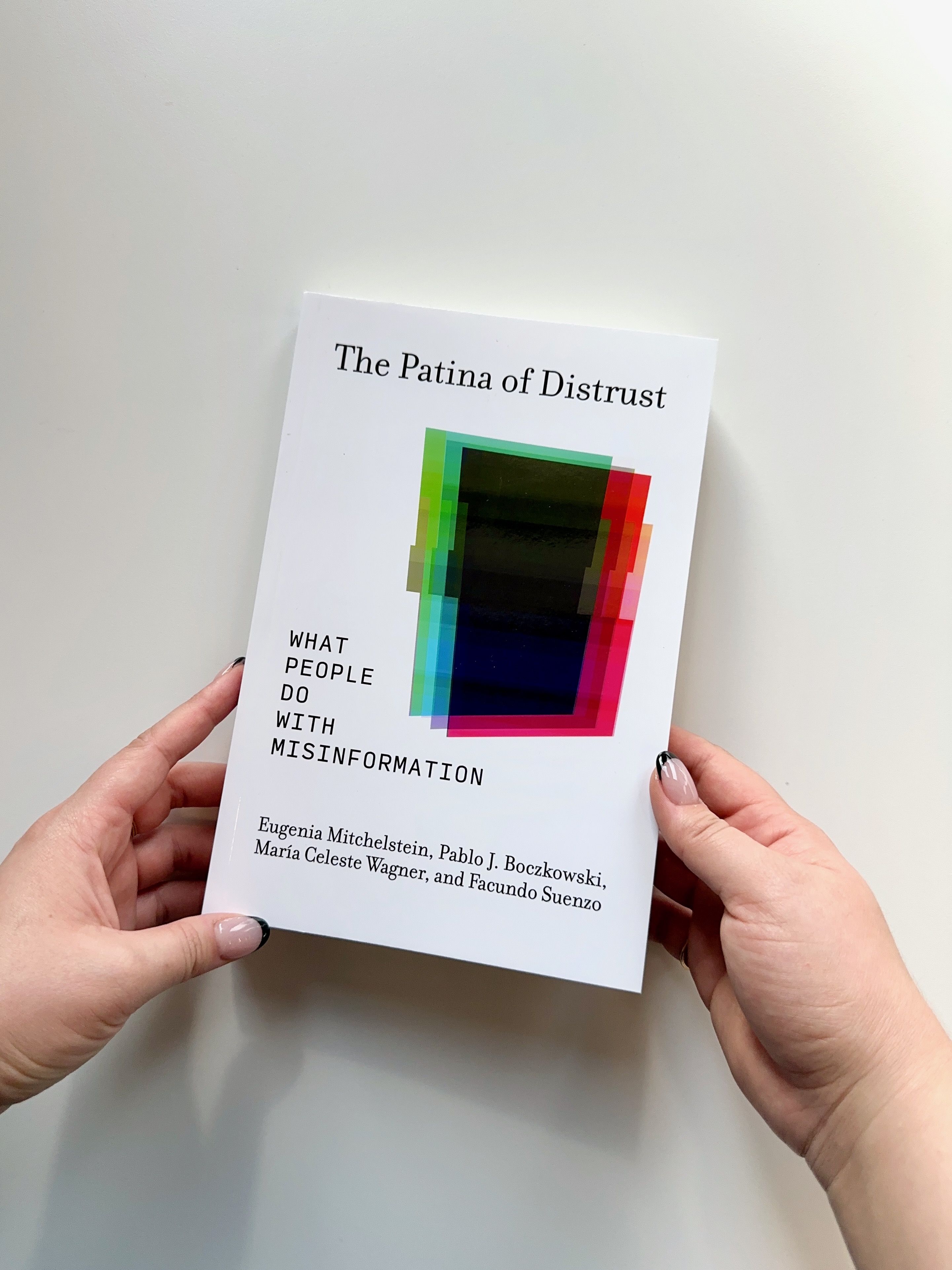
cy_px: 635
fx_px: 880
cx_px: 476
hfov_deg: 56.8
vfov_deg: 71.6
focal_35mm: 24
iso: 80
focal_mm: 6.86
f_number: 1.78
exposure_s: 1/999
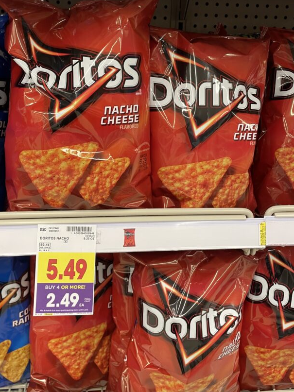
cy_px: 152
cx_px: 138
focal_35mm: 33
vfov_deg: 54.8
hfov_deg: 42.9
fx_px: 374
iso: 100
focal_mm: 4.2
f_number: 1.6
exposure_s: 1/60
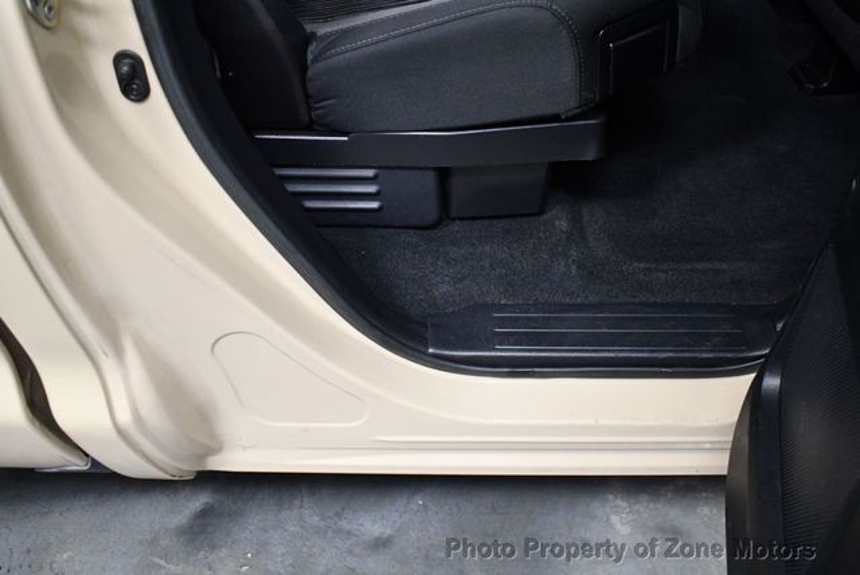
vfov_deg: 36.9
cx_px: 430
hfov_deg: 53.1
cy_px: 288
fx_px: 861
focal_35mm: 36
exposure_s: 1/100
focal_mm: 18
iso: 3200
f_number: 3.5
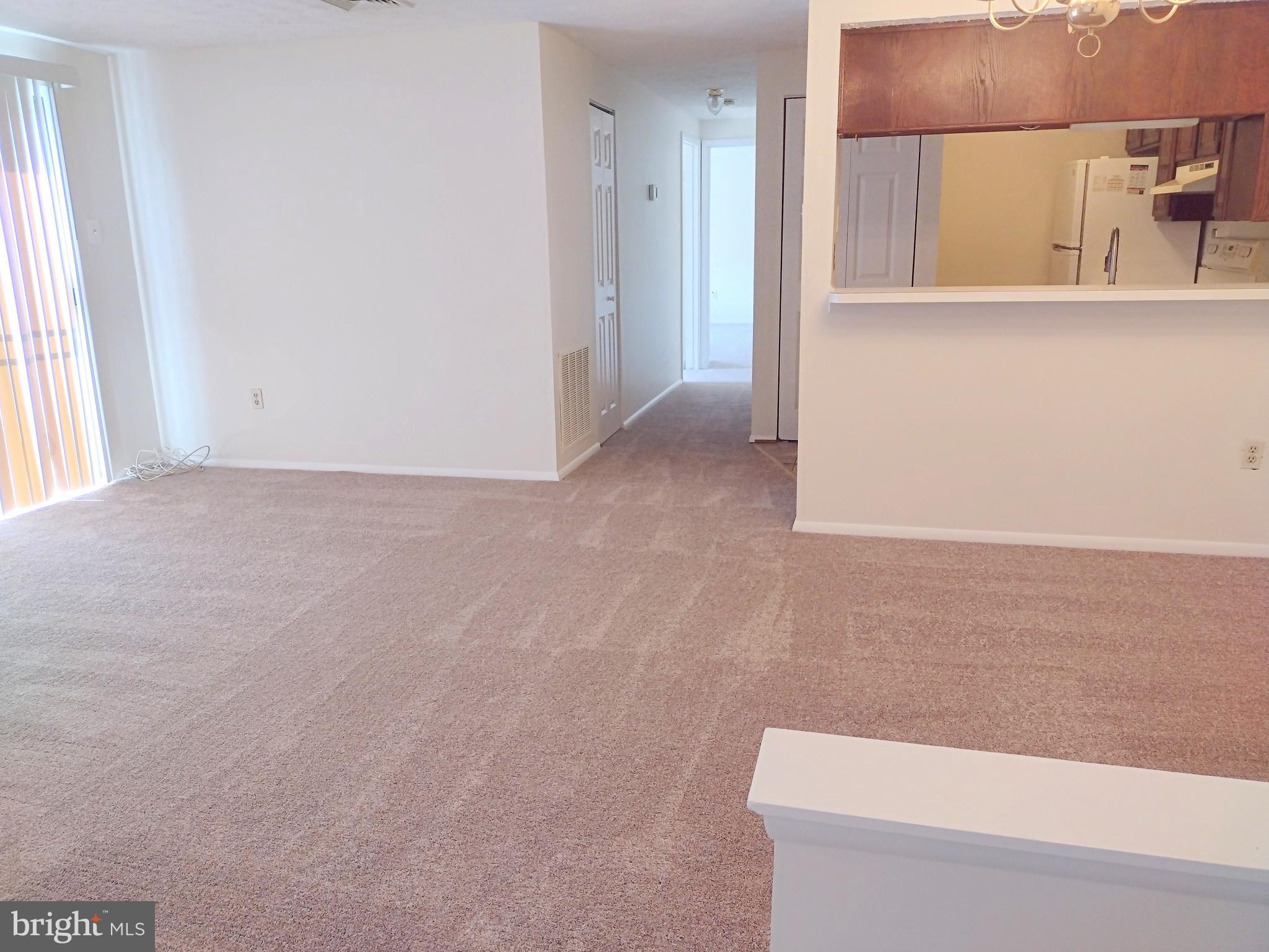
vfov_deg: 51.4
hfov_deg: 65.3
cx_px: 634
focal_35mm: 27
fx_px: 990
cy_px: 476
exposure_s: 1/120
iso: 191
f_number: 1.7
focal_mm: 4.71
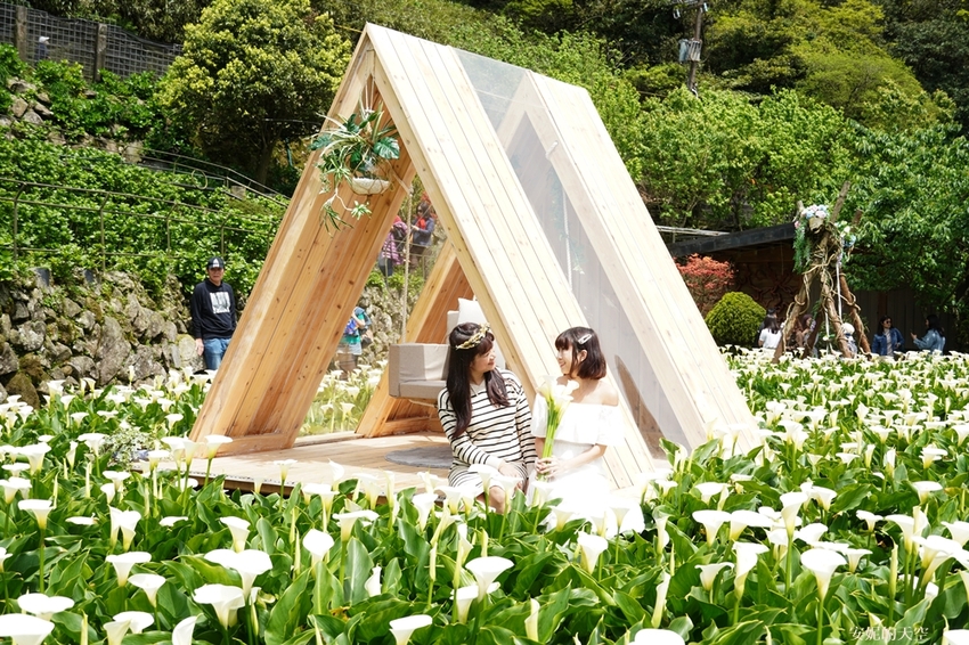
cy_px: 322
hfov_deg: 40.0
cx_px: 484
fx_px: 1332
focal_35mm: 50
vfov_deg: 27.2
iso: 125
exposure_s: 1/320
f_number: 5
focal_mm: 33
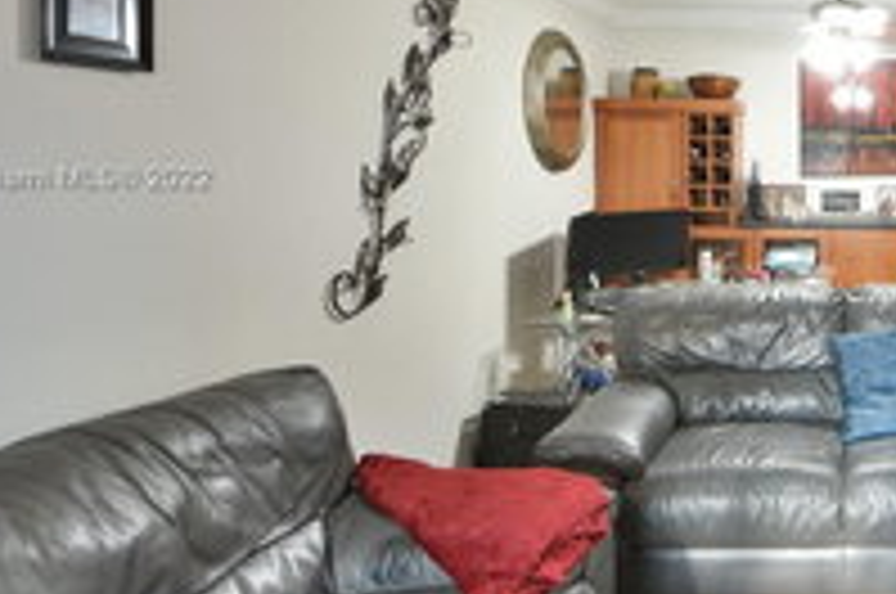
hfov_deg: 52.9
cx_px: 860
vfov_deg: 43.9
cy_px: 180
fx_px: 721
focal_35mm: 29
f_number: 4.5
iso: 100
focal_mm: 8
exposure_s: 2
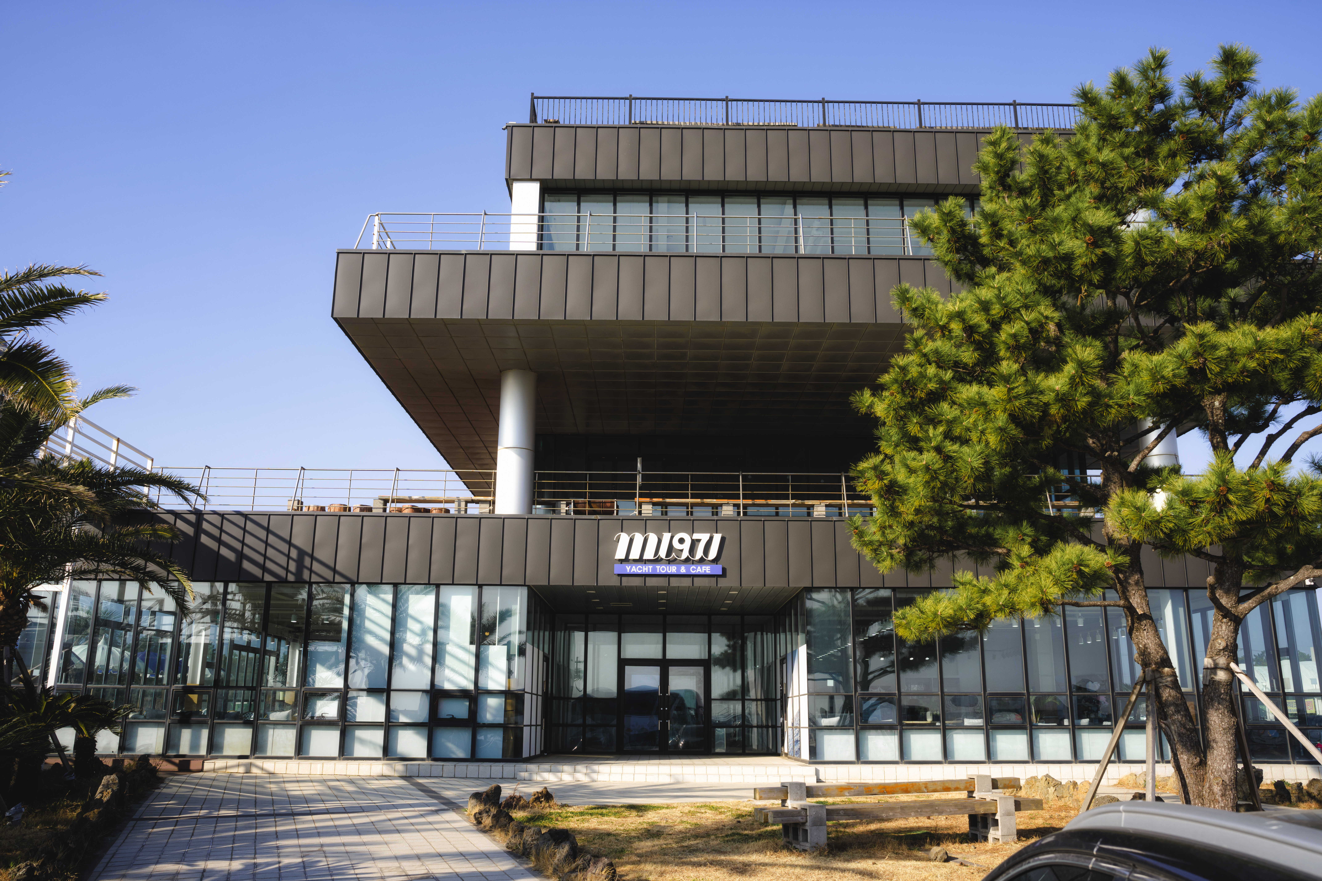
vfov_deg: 45.0
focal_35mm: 29
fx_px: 1065
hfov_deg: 63.7
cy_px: 440
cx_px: 661
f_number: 9
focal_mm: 29
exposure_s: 1/160
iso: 100
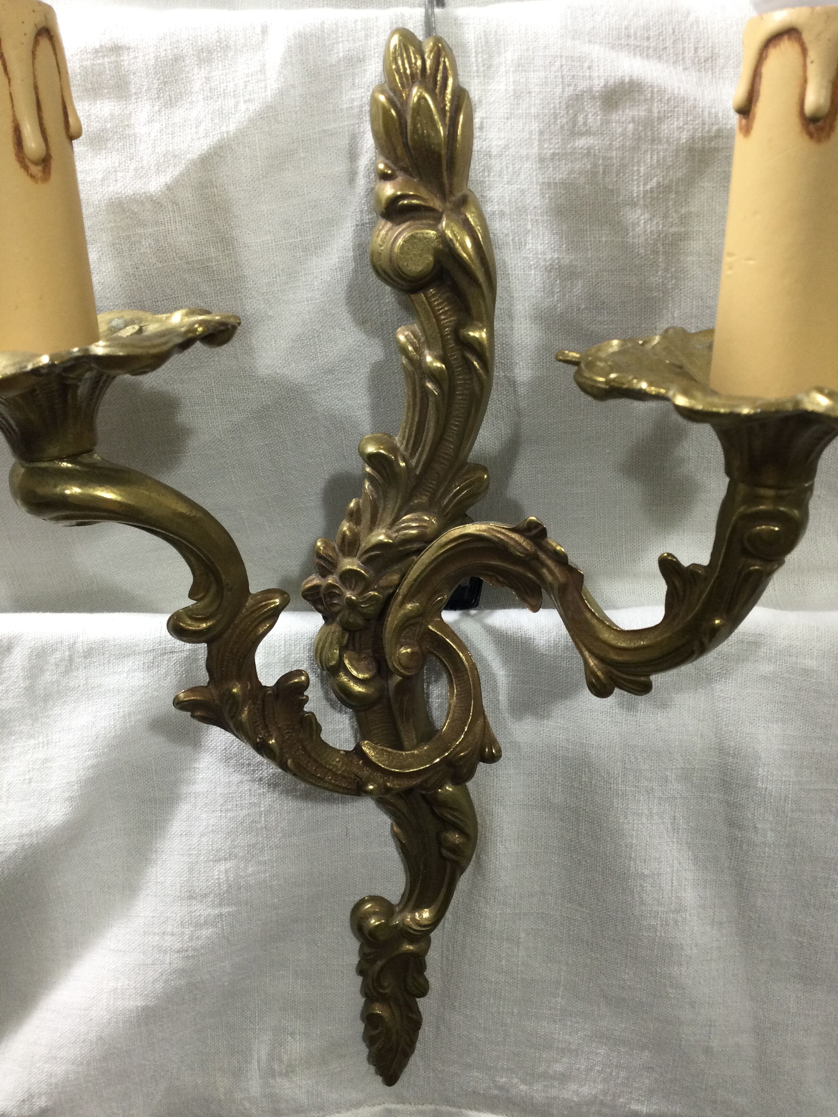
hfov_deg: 45.4
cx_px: 419
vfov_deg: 58.4
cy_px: 558
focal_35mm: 31
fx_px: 1001
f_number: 2.4
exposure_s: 1/33
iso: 32
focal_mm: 3.3
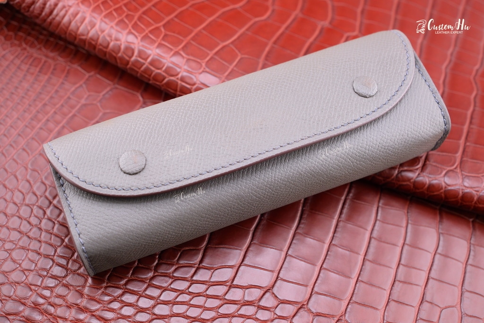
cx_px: 242
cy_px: 162
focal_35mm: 50
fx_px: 672
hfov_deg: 39.6
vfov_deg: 27.0
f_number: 5
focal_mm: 33
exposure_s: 1/120
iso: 500
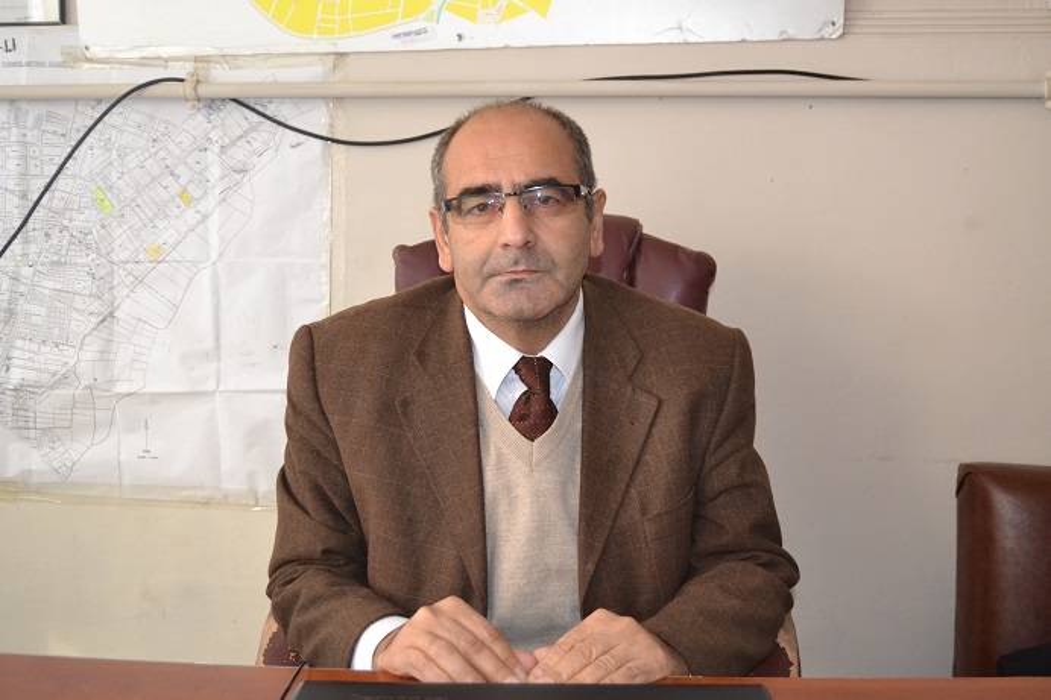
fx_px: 1007
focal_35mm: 34
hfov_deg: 55.1
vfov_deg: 38.3
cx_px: 526
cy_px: 350
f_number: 3.8
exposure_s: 1/60
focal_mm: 23
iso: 1400
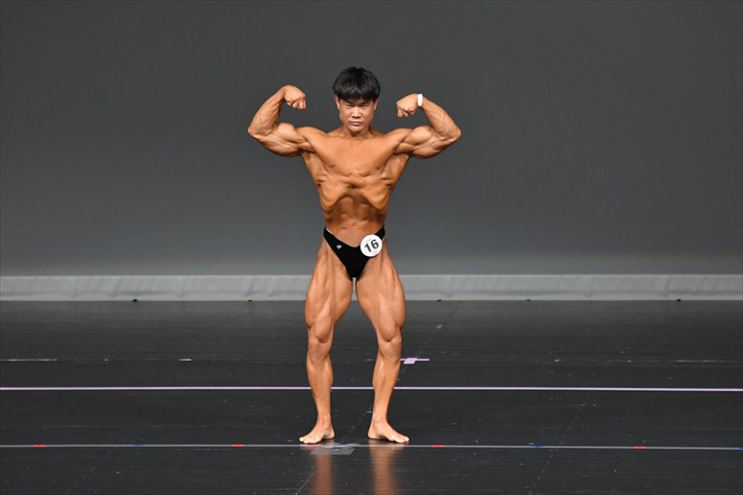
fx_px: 6189
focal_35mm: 300
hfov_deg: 6.9
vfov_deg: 4.6
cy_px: 248
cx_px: 372
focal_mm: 200
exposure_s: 1/400
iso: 4000
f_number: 5.6
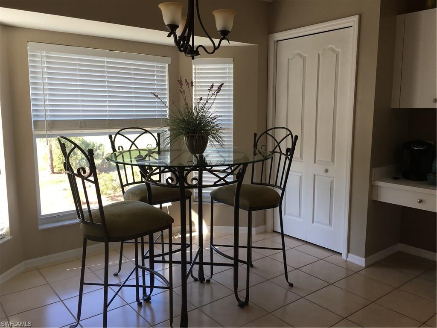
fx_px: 366
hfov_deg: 61.7
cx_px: 218
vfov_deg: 48.2
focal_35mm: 29
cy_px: 164
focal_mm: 4.15
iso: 25
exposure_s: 1/60
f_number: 2.2
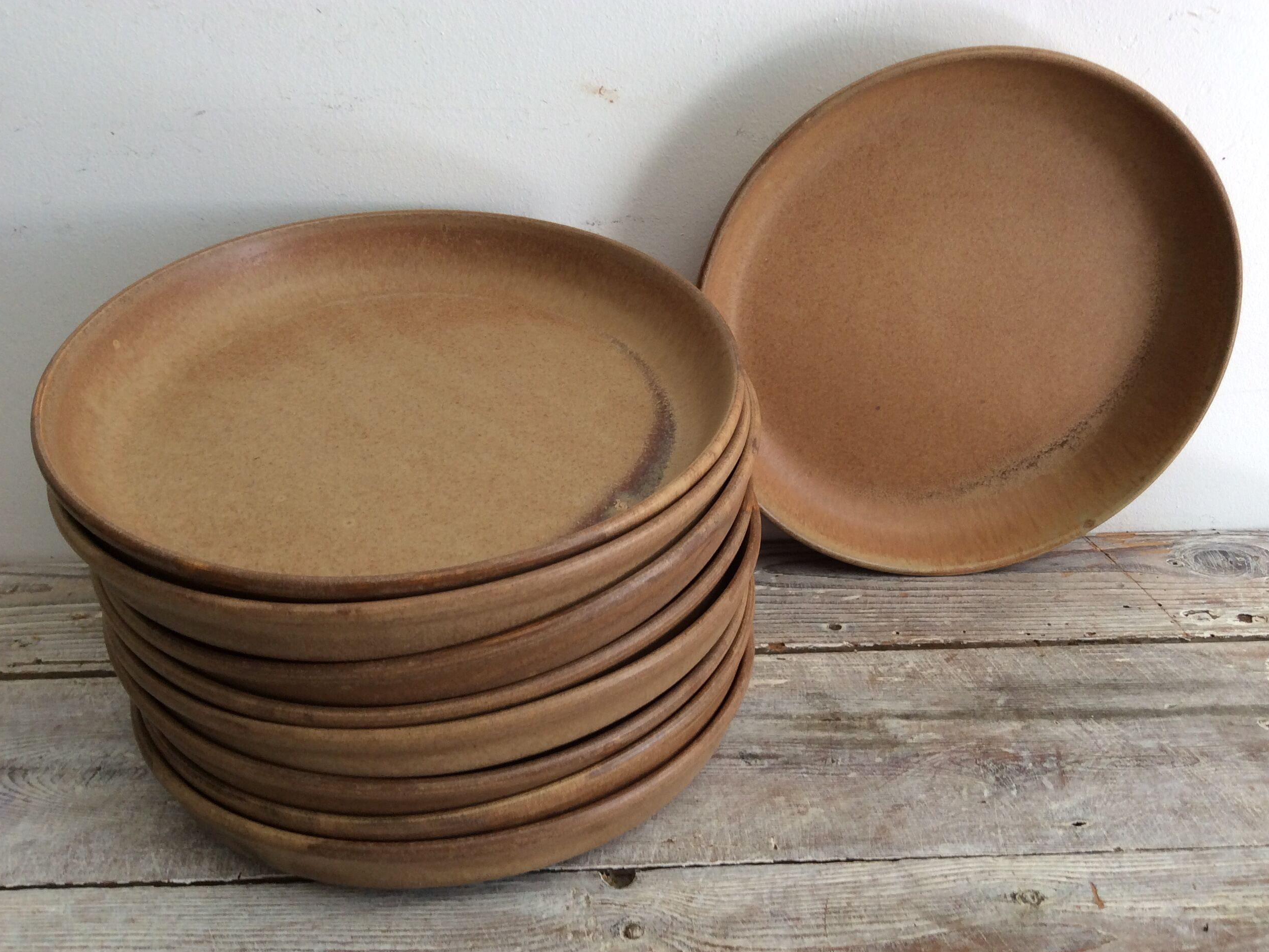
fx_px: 1210
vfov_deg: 42.9
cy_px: 489
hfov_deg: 55.3
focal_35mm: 33
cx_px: 653
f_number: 2.4
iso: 50
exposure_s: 1/25
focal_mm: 3.3
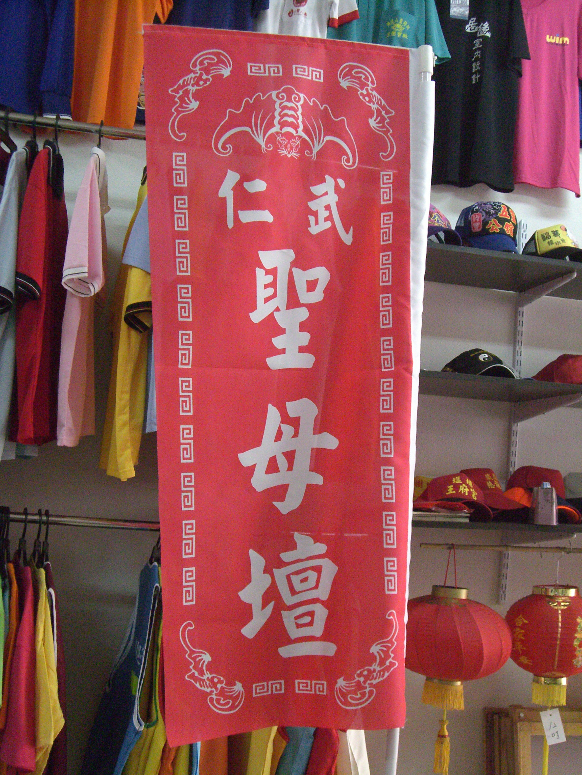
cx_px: 291
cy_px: 388
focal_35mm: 47
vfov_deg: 40.4
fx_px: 1054
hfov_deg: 30.9
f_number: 3
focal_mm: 7.6
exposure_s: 1/125
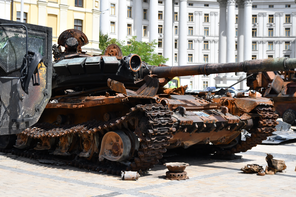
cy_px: 98
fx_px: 518
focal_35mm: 63
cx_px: 148
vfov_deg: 21.6
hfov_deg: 31.9
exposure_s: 1/4000
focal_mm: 42
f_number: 2.8
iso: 280
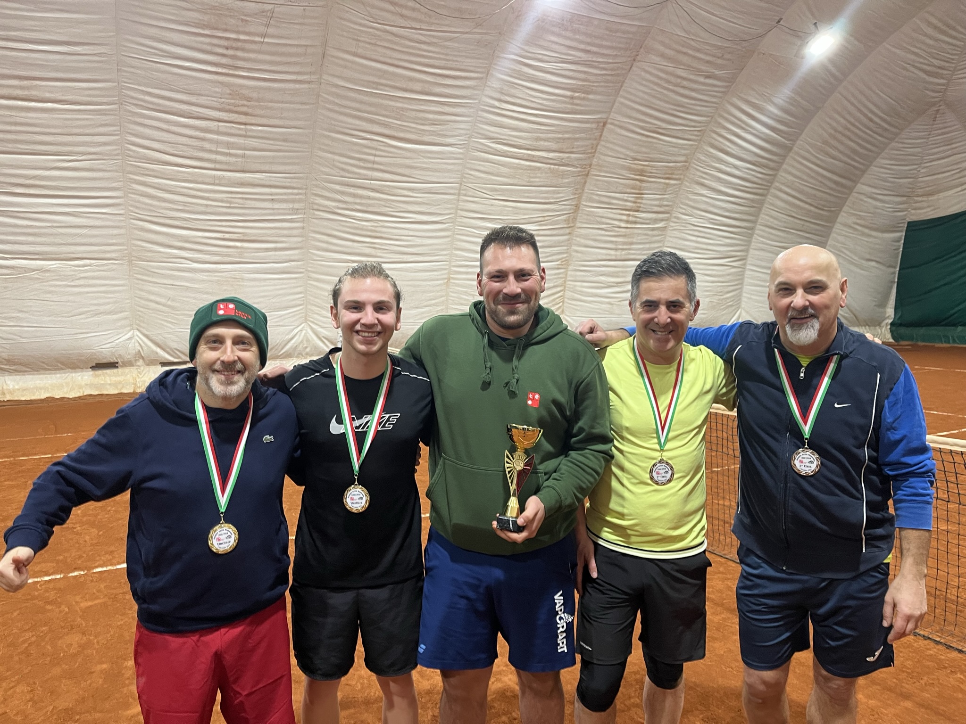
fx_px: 726
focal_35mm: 26
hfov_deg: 67.3
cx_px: 483
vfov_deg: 53.1
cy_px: 362
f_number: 1.6
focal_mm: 5.1
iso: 160
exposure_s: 1/60
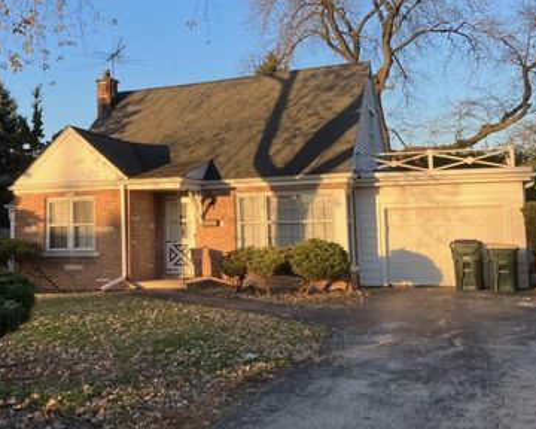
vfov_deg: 39.0
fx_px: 603
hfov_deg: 47.0
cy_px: 172
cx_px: 168
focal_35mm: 38
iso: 32
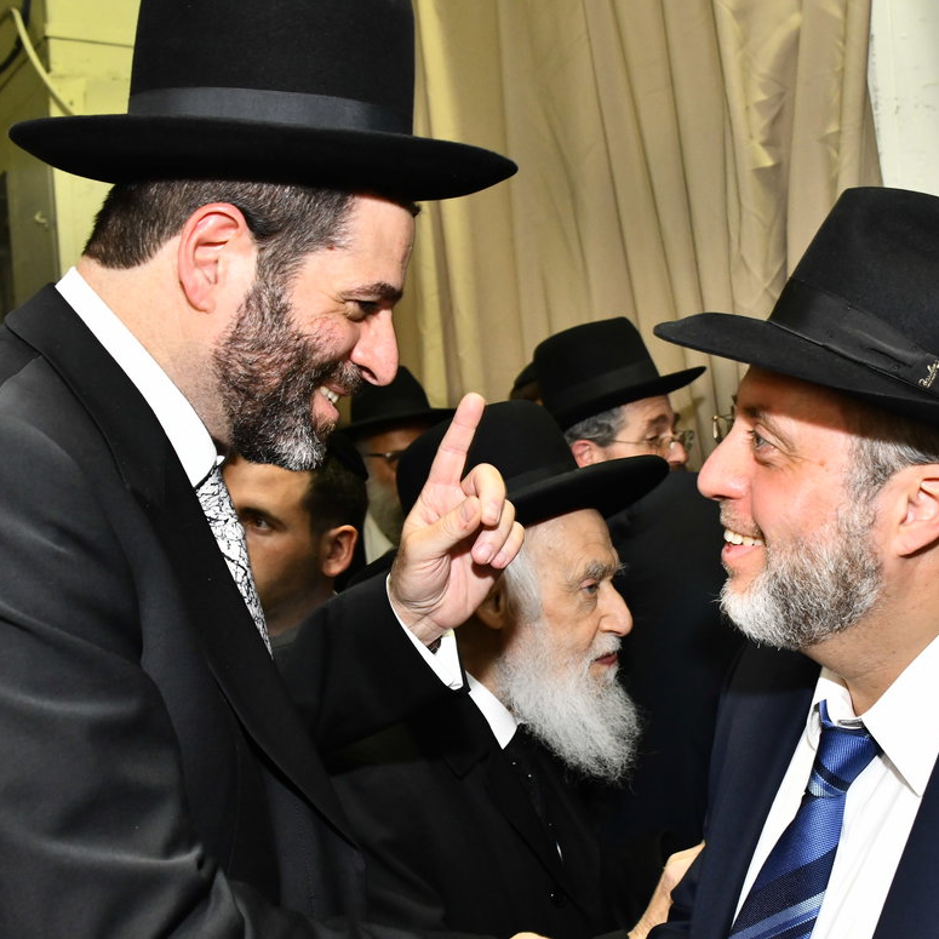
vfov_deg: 39.1
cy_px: 506
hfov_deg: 39.1
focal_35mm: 43
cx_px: 504
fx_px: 1320
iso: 1250
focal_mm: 28
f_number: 5.6
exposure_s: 1/160
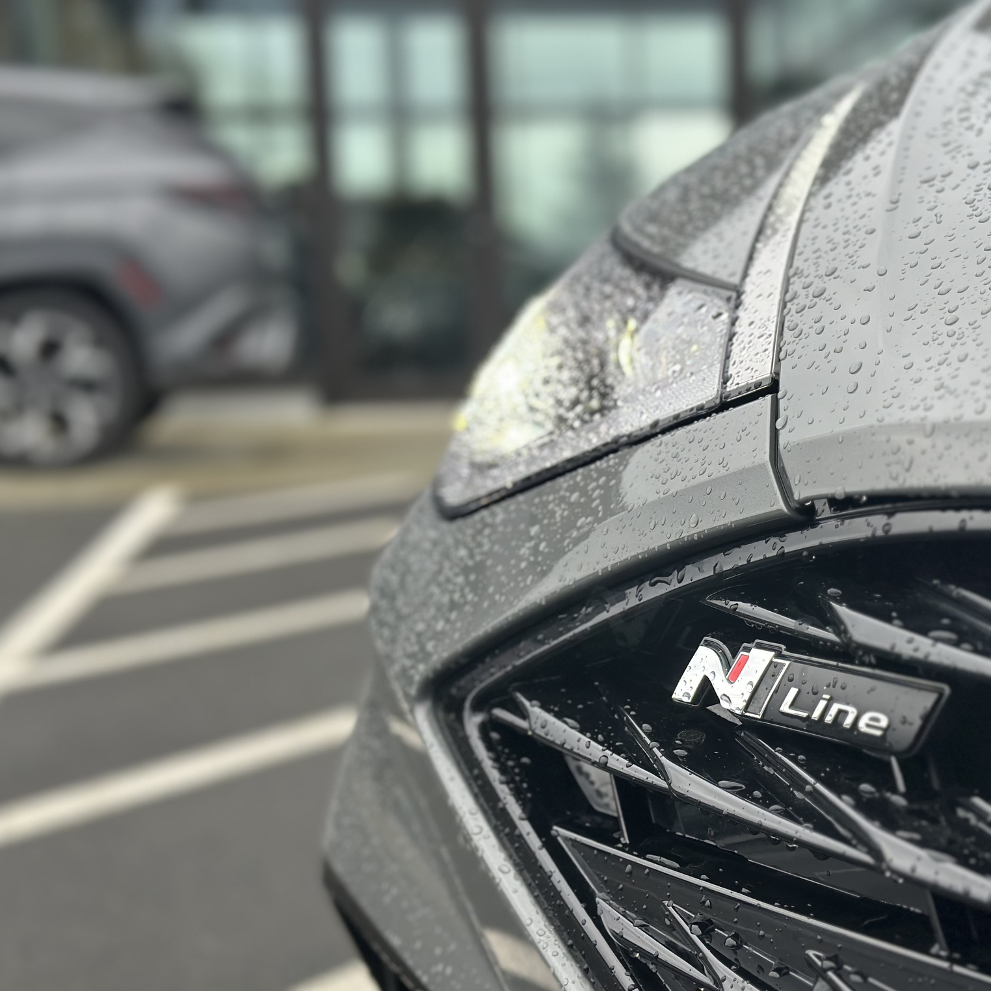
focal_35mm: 57
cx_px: 652
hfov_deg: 29.9
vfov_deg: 30.0
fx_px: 1846
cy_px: 496
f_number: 1.78
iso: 80
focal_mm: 6.86
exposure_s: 1/672
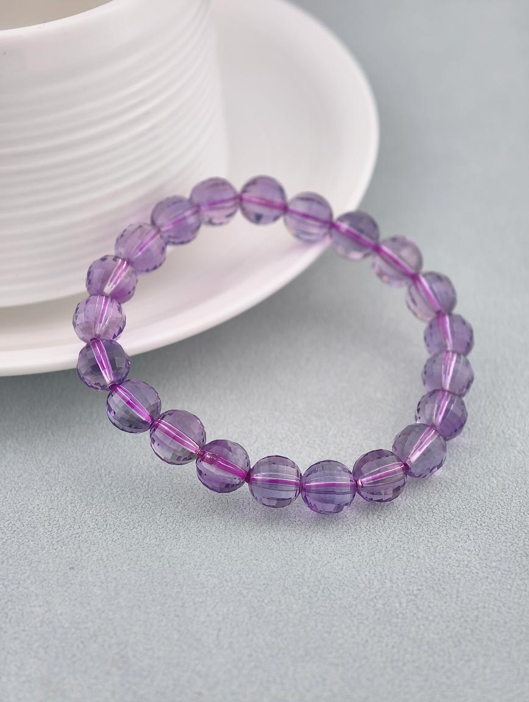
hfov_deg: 17.4
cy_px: 351
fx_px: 1728
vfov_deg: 23.0
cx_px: 264
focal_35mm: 85
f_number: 2.67
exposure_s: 1/160
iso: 125
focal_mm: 22.48
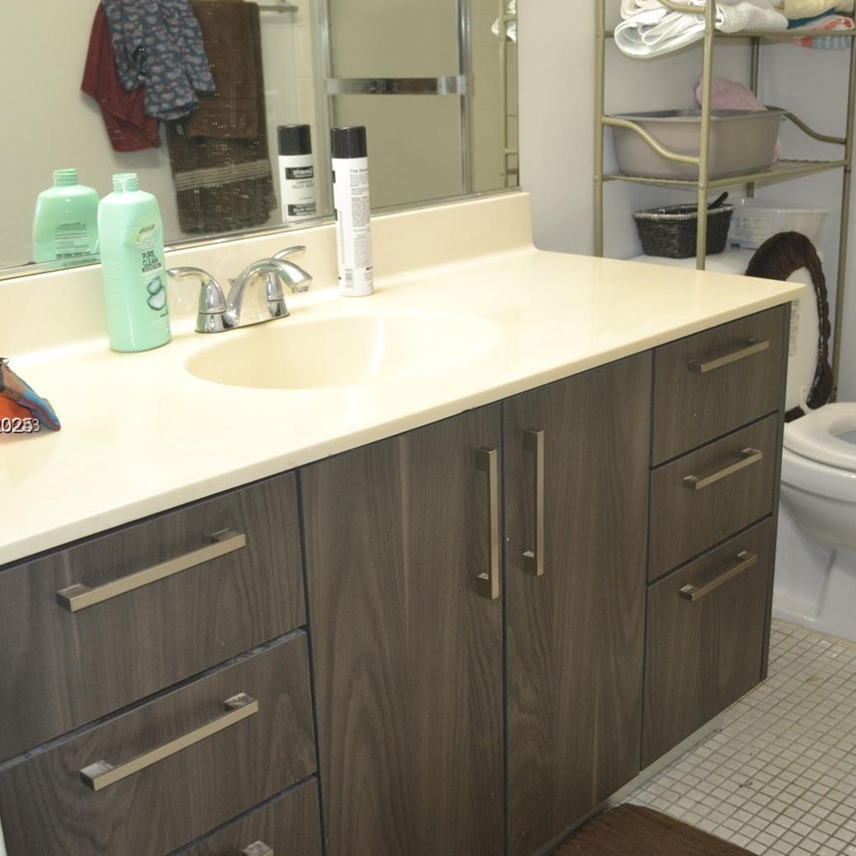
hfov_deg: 39.2
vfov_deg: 39.2
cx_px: 434
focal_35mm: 43
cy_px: 427
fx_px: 1203
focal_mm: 22
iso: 640
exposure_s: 1/60
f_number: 3.8
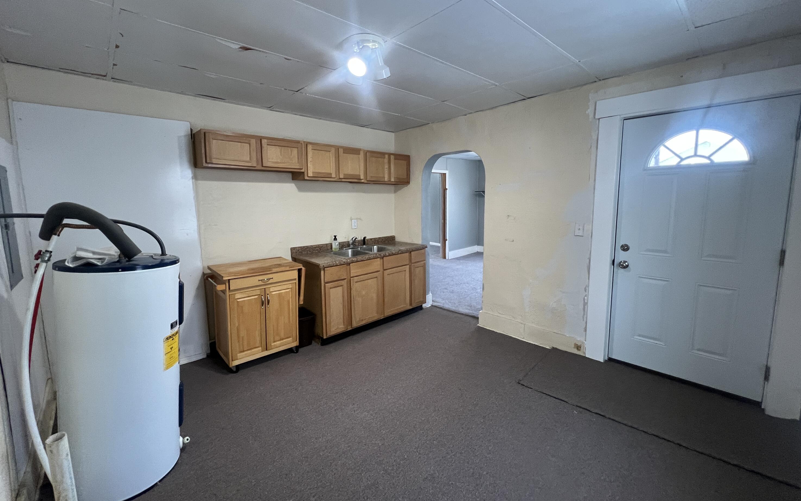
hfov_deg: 105.3
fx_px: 306
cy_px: 239
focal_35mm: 14
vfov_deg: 78.6
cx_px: 398
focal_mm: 1.57
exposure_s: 1/60
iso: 320
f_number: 1.8
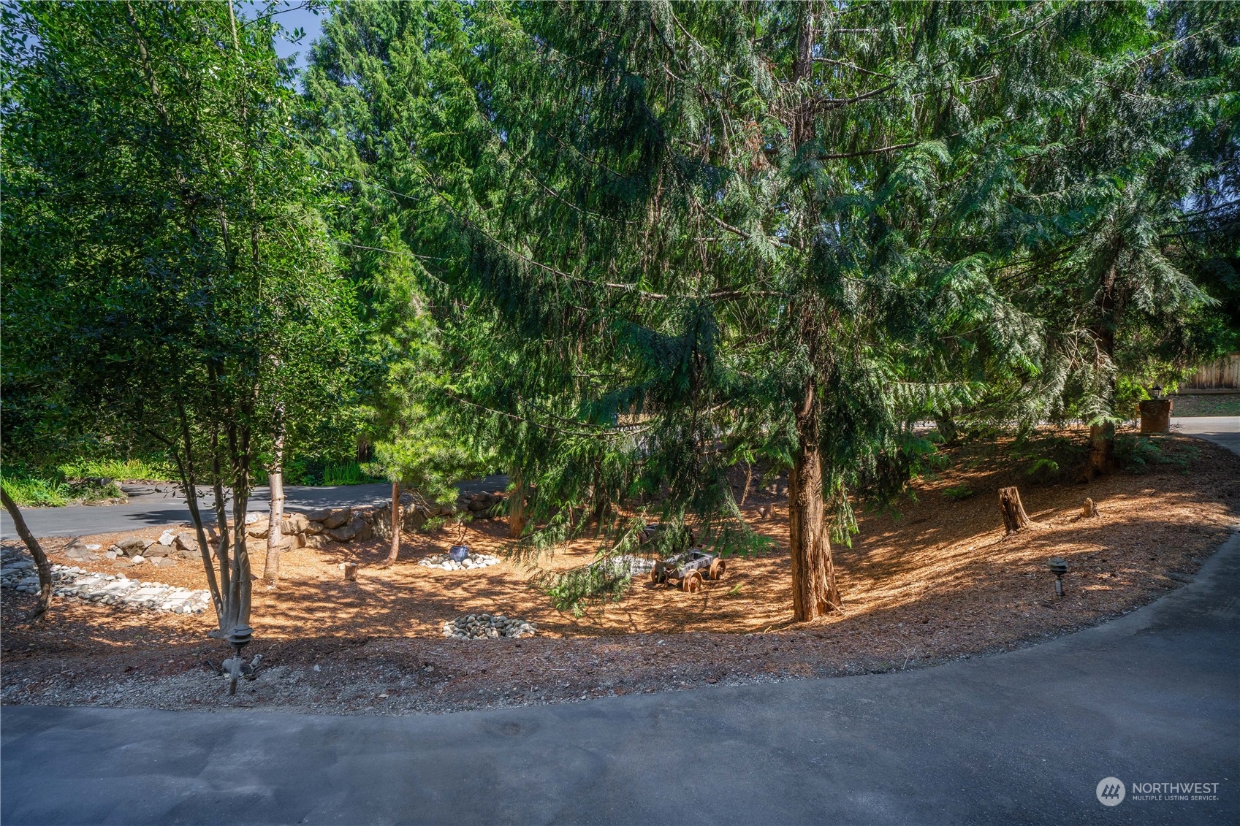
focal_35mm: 17
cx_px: 620
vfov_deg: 70.4
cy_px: 413
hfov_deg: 93.3
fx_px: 585
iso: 125
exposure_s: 1/60
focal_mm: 17
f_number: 7.1
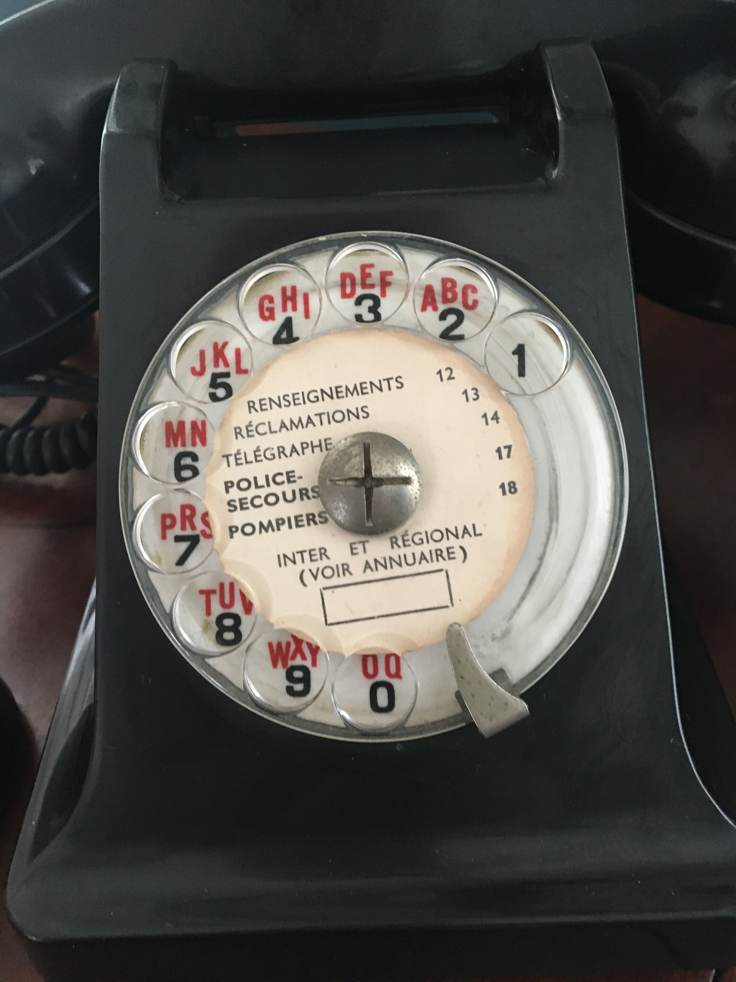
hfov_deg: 48.2
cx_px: 368
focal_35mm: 29
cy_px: 491
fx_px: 822
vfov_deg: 61.7
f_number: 2.2
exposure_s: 1/20
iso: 200
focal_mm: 4.15
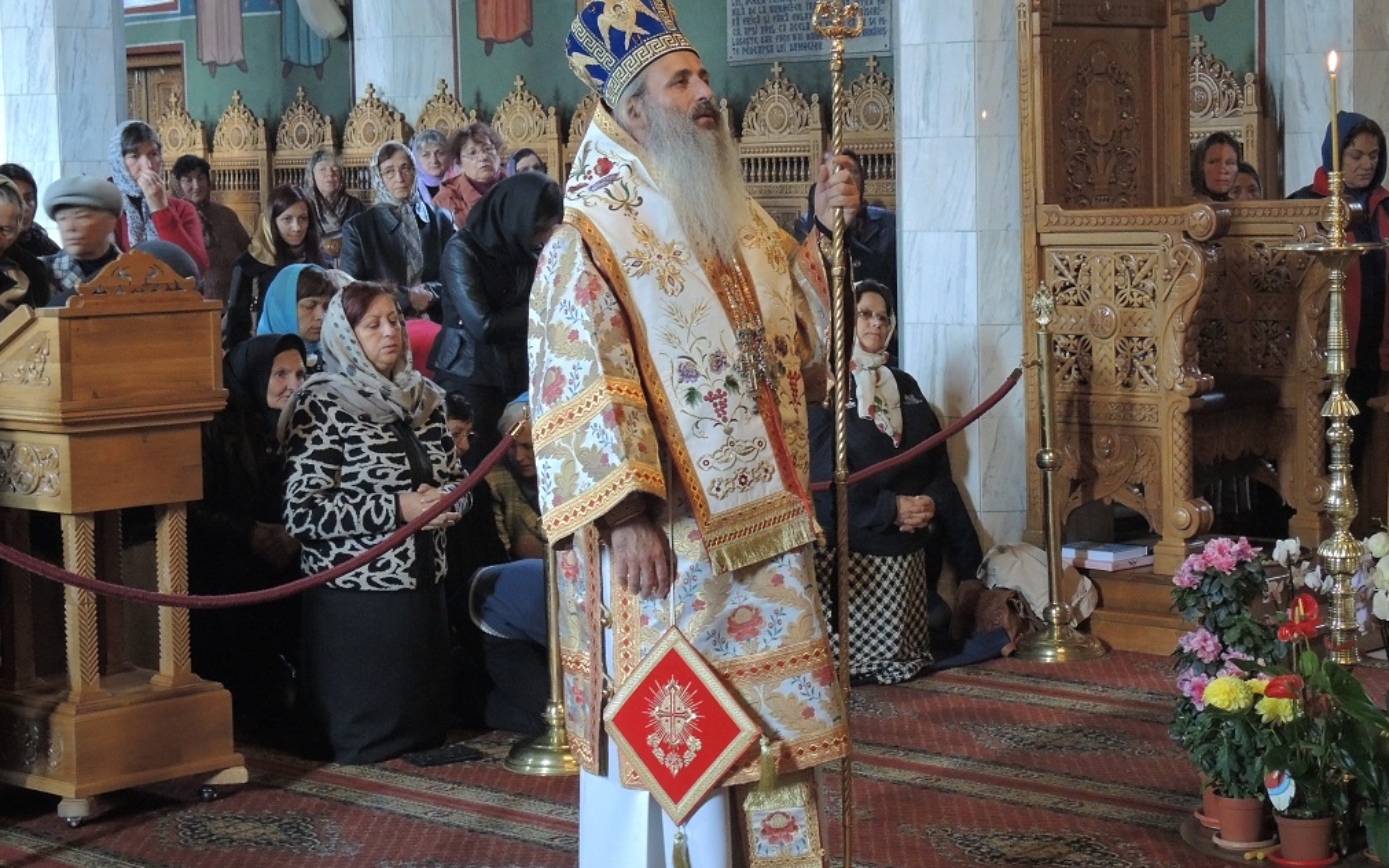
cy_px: 435
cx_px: 778
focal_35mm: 73
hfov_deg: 28.2
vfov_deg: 17.9
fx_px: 2764
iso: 800
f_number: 2.8
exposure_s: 1/8
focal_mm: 12.5
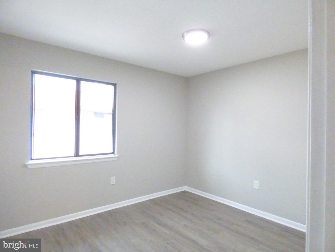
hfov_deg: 81.7
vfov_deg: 66.0
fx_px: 194
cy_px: 126
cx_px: 168
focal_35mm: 20
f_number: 2.8
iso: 3200
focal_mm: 3.58
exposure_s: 1/320
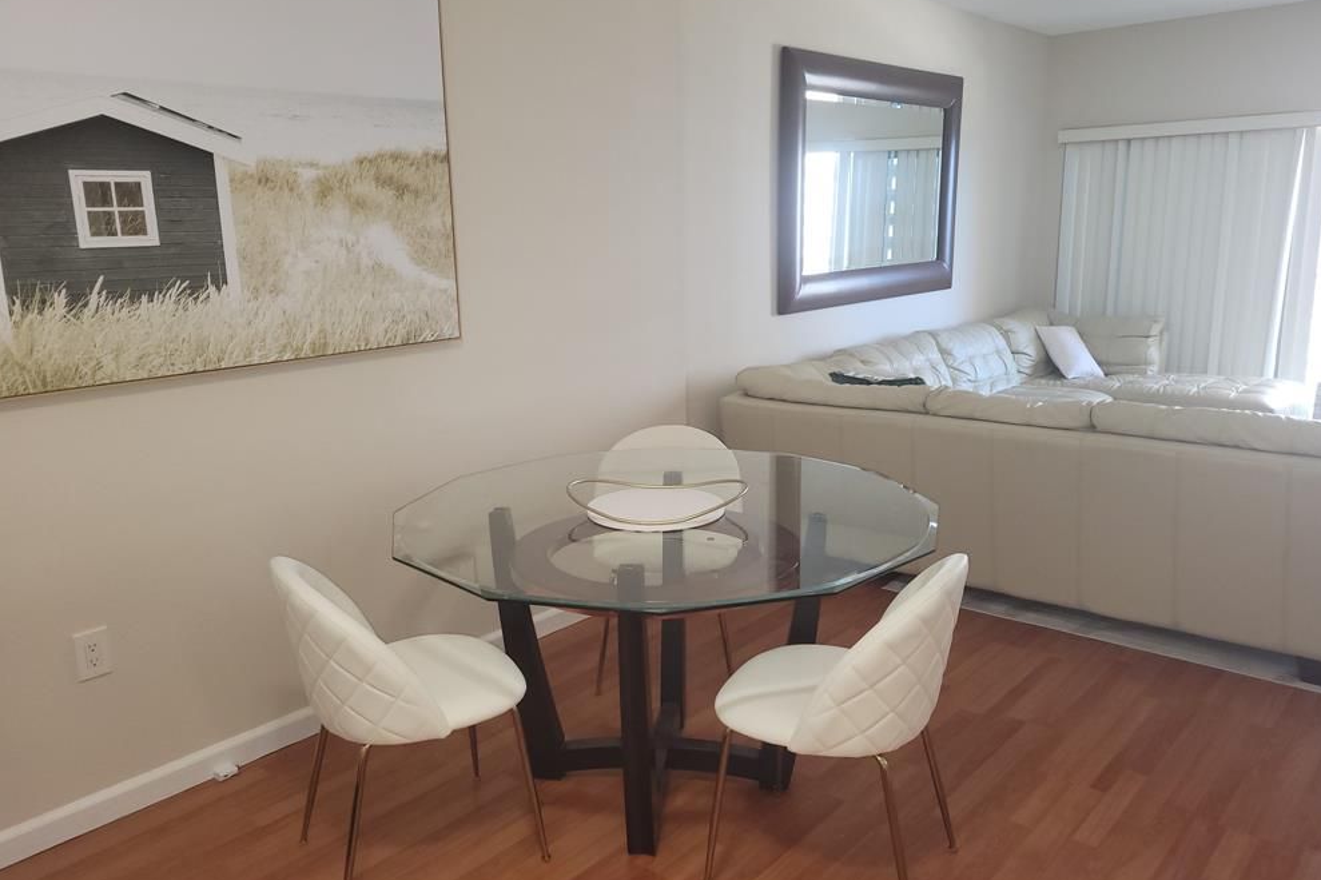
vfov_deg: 46.4
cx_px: 673
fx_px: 1027
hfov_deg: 65.5
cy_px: 450
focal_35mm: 28
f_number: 1.8
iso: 100
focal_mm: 5.4
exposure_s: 1/30
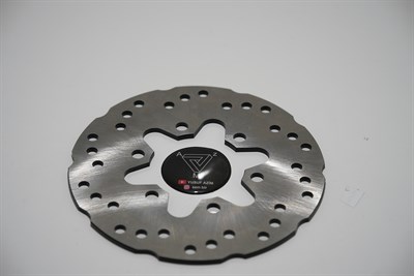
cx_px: 207
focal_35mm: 85
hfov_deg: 23.9
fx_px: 978
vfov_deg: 16.1
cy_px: 138
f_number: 4
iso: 80
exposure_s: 1/320
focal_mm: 85
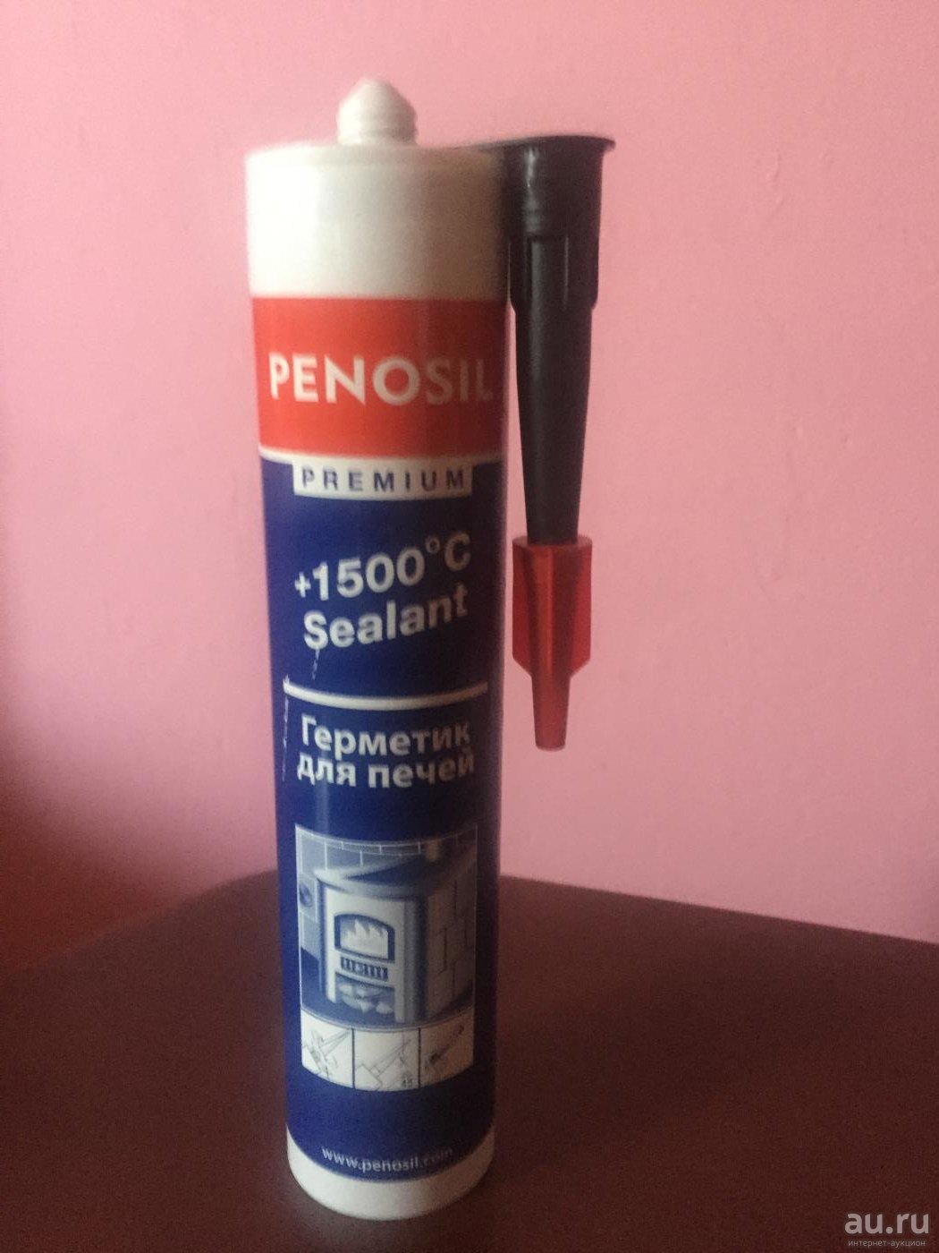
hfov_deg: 48.2
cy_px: 626
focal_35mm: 29
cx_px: 470
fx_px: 1049
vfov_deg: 61.7
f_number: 2.2
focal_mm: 4.15
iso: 500
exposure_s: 1/17
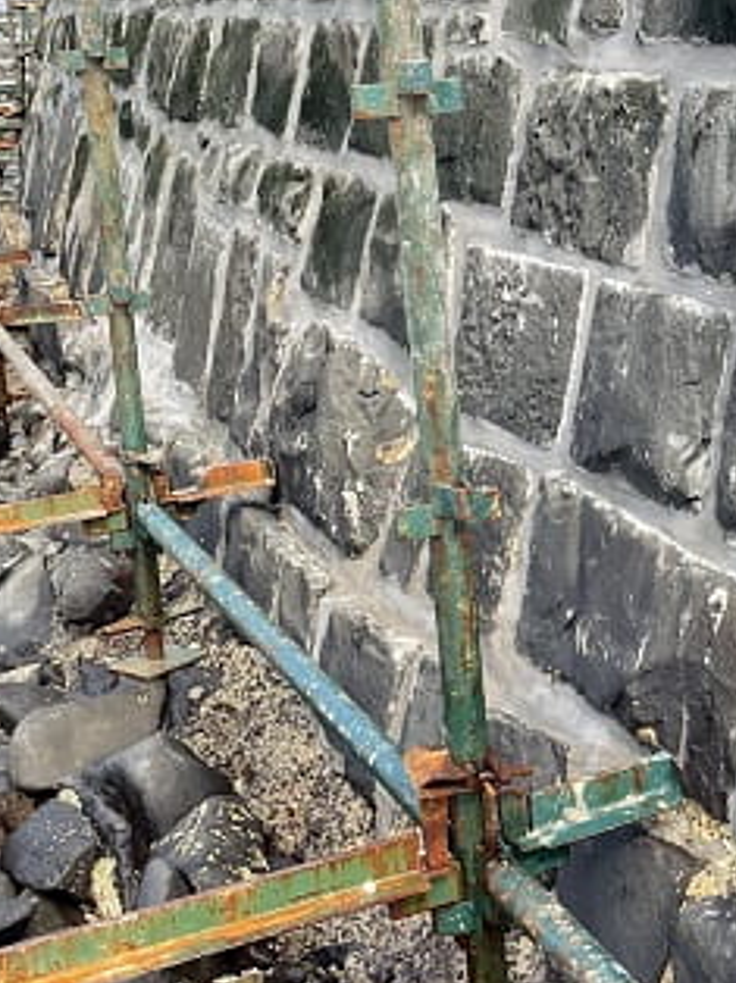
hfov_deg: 22.3
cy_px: 232
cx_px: 742
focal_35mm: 63
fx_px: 1788
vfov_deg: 30.2
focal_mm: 4.2
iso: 32
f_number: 1.6
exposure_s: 1/882
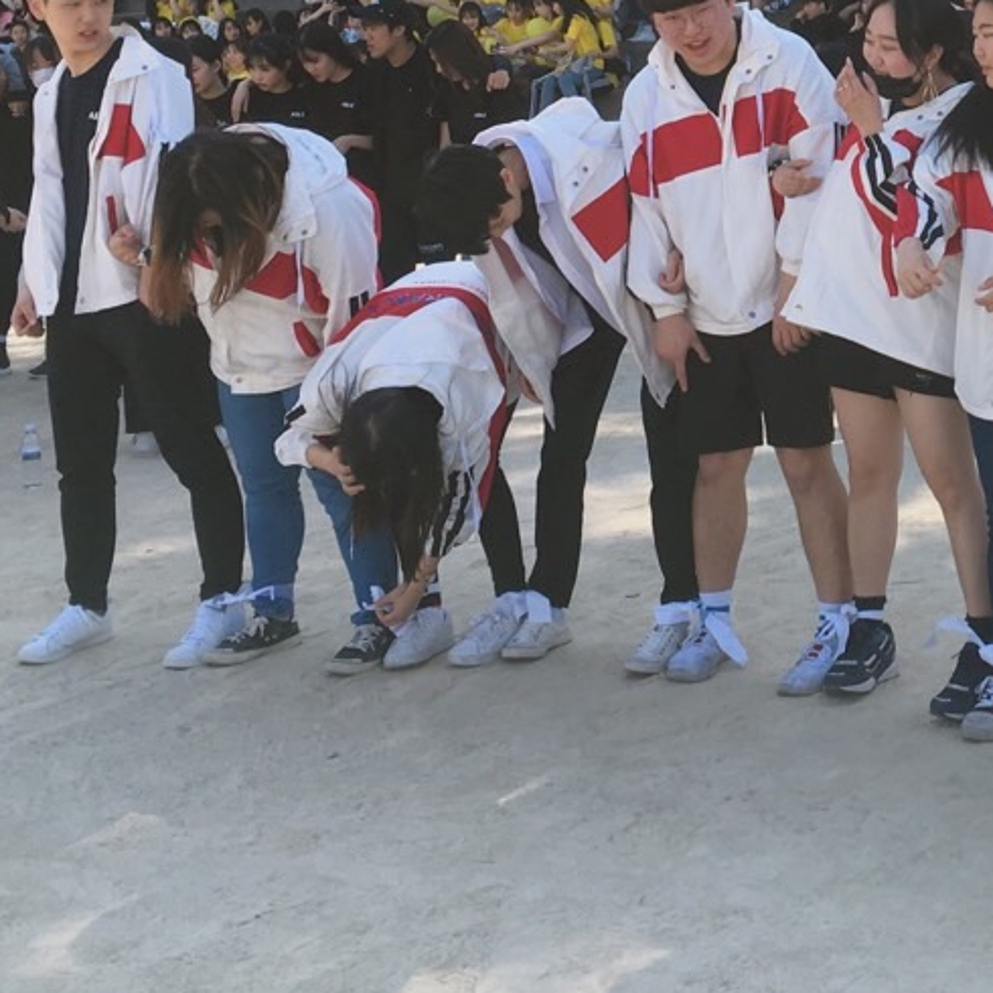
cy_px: 43
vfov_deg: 24.7
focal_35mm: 67
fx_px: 2174
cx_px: 950
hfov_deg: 24.7
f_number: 2.2
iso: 25
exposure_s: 1/635
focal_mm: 4.15
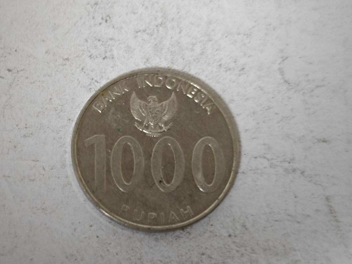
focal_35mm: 84
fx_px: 854
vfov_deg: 17.6
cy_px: 147
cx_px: 161
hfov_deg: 23.3
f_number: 1.9
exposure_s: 1/43.5
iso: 640
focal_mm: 8.7
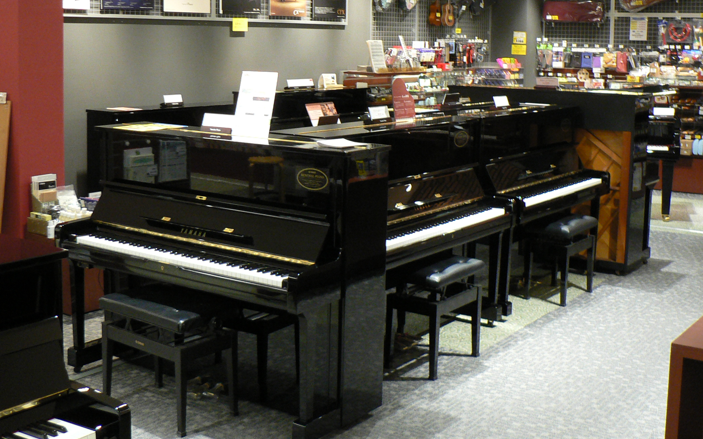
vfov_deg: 26.6
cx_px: 325
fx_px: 920
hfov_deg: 41.8
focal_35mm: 48
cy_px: 116
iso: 200
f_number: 2.8
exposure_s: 1/15
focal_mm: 6
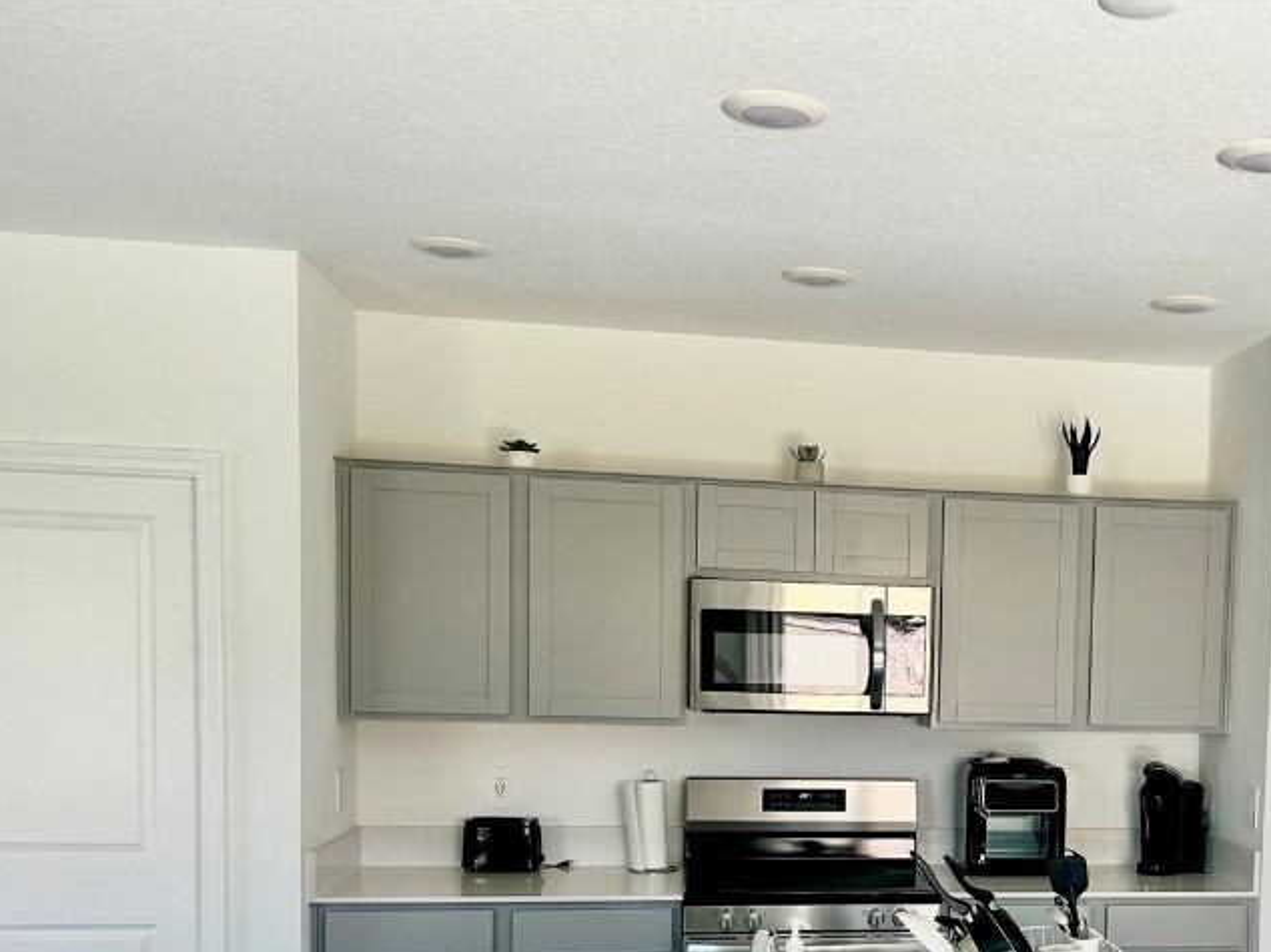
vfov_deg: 33.3
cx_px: 990
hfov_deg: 43.0
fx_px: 1542
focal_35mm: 42
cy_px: 764
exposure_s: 1/121
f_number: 1.5
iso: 64
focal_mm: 5.7
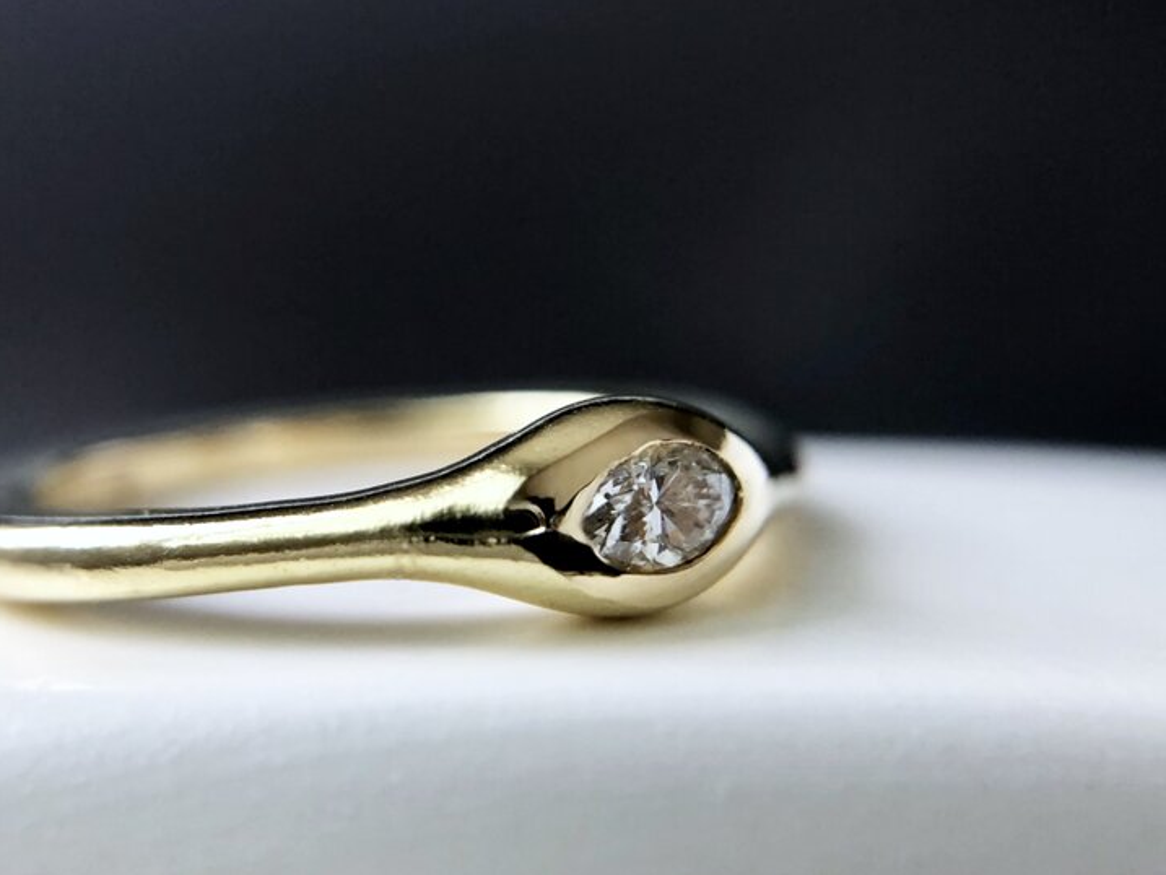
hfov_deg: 42.8
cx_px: 481
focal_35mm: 44
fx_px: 1482
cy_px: 452
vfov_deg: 32.9
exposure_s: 1/30
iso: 32
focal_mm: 3.99
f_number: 1.8
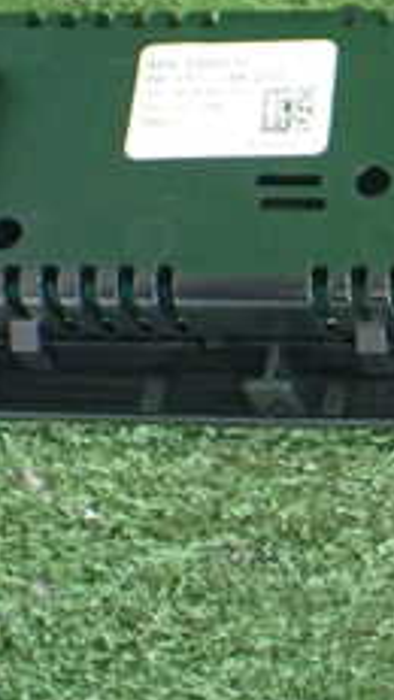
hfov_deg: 13.4
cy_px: 130
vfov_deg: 24.6
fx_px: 1578
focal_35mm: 85
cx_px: 606
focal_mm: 5.4
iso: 800
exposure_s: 1/40
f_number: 2.3
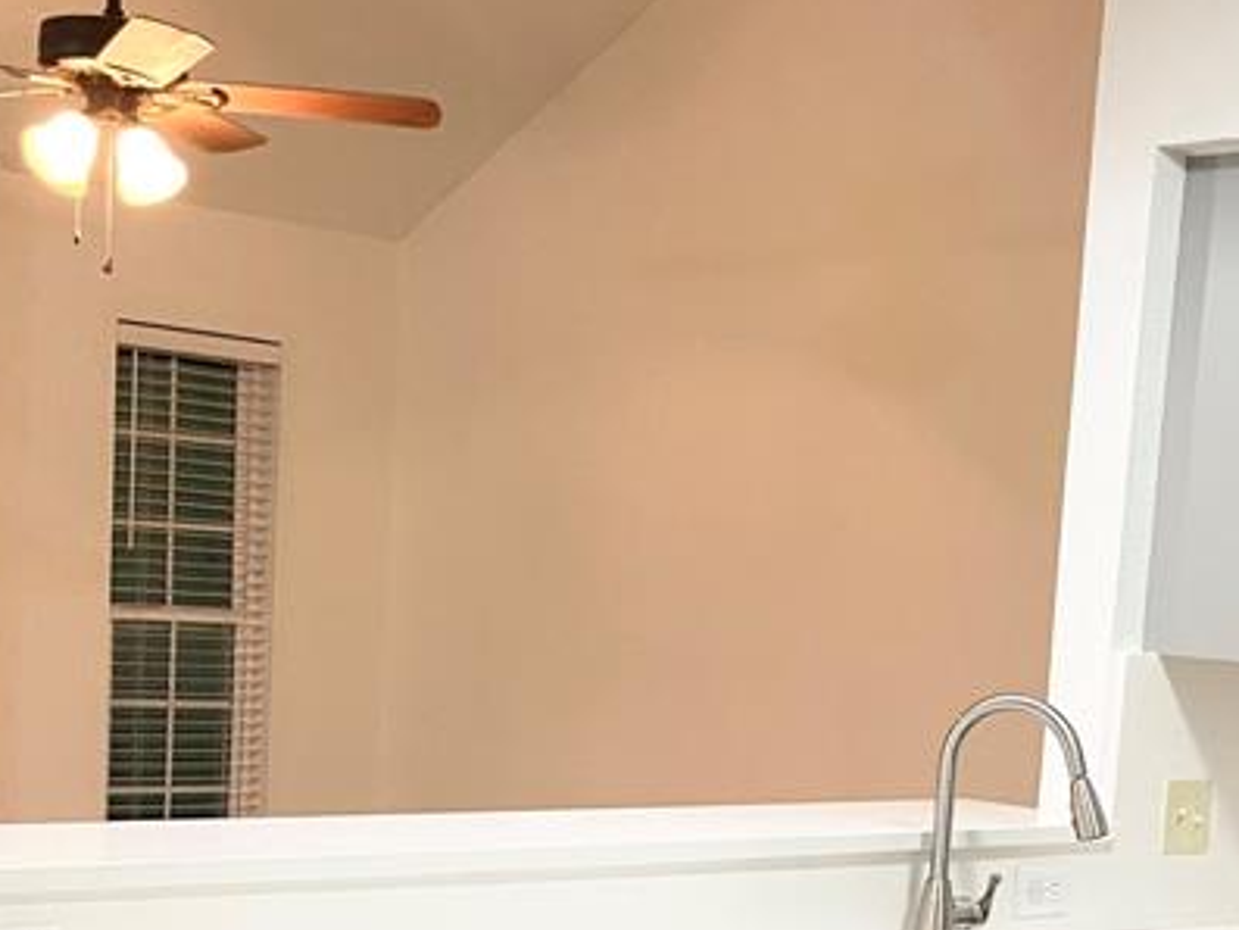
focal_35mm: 67
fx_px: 2399
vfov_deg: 21.5
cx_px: 671
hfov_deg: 28.9
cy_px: 830
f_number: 1.8
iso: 250
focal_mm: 4.25
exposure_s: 1/60
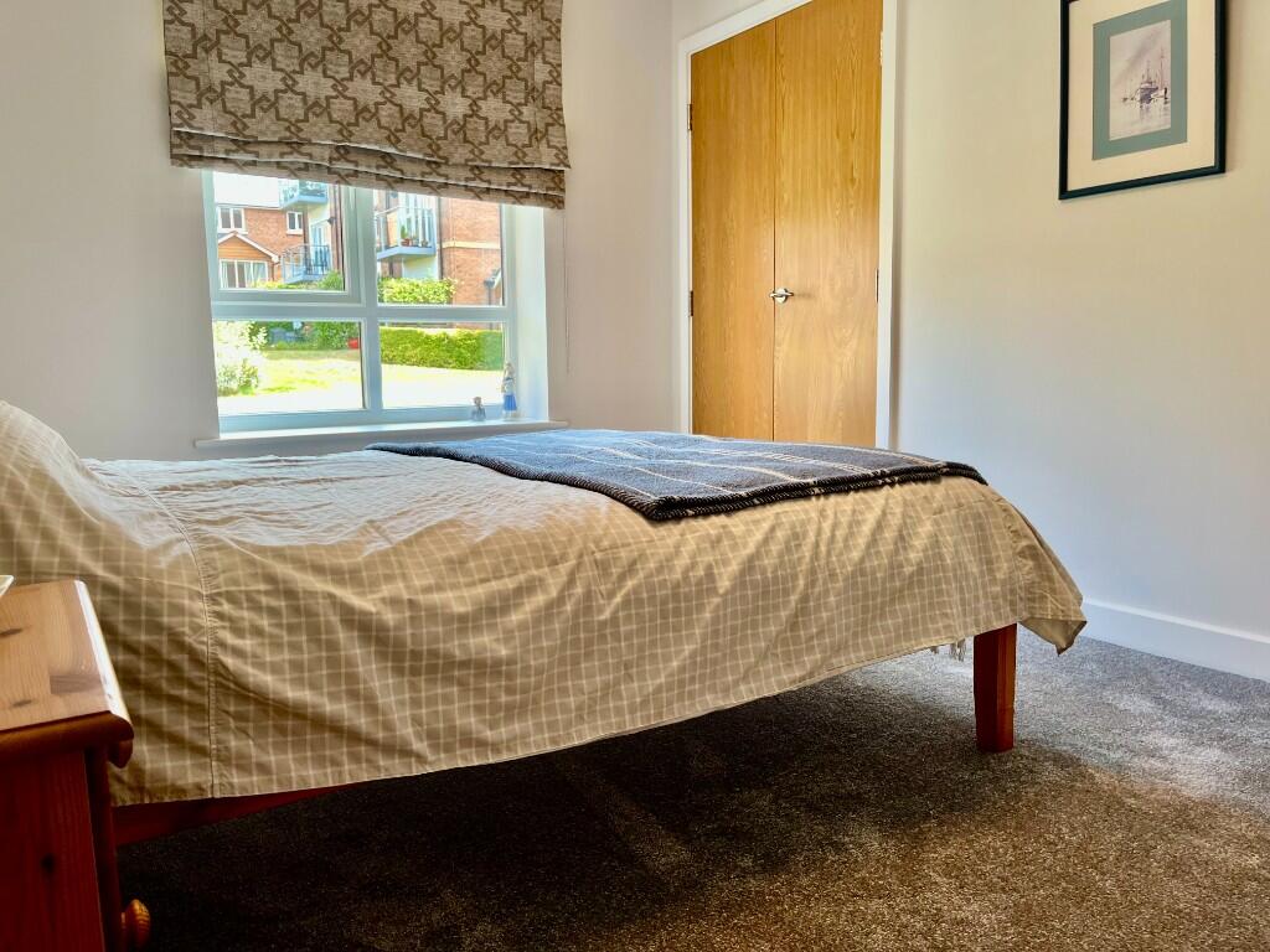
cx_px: 635
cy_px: 476
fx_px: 954
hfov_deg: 67.3
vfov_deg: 53.1
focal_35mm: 26
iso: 50
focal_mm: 5.1
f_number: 1.6
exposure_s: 1/100
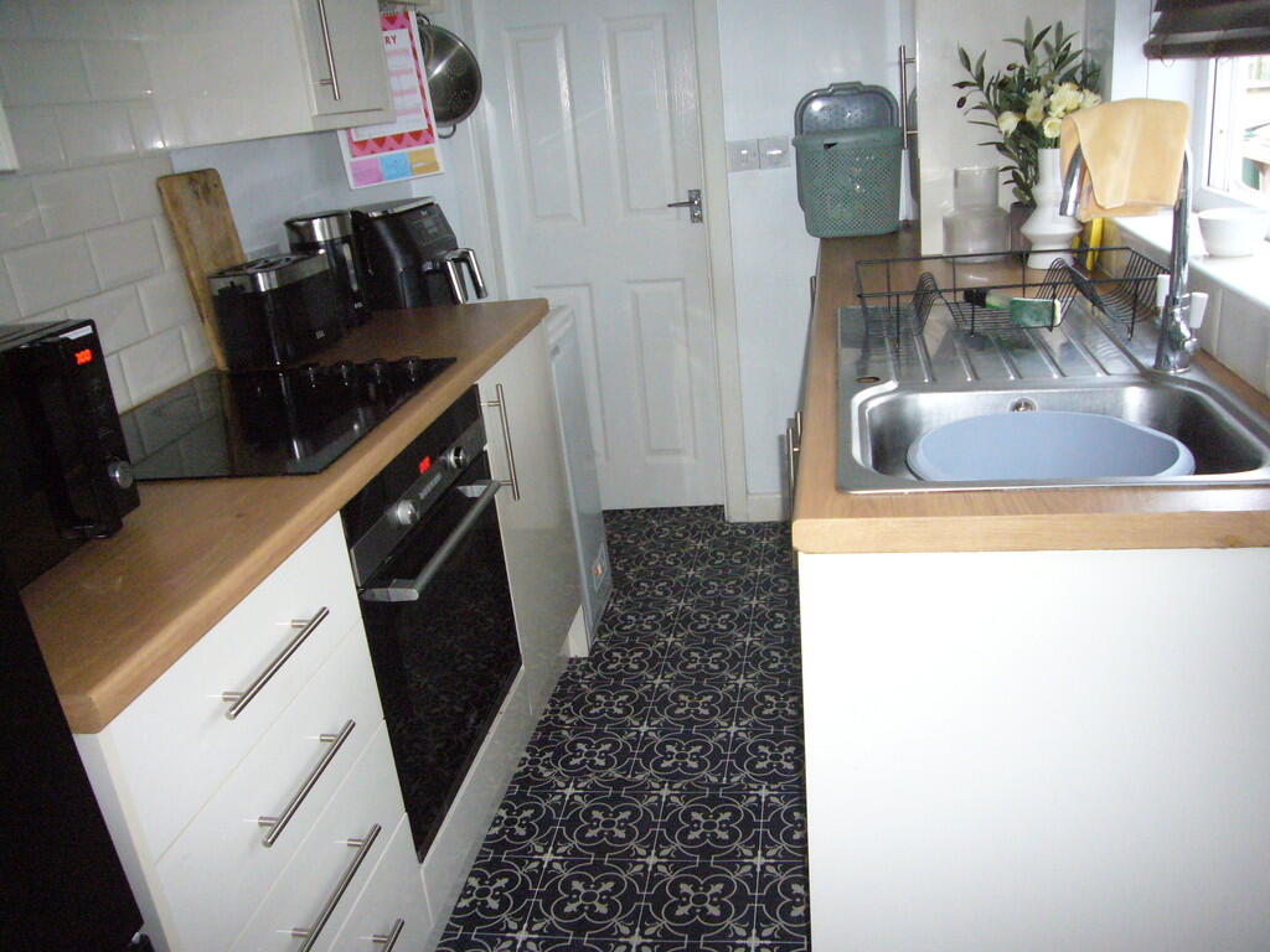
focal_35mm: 28
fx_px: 1027
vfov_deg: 49.7
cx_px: 635
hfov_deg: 63.4
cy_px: 476
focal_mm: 4.6
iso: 400
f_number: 2.8
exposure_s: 1/30
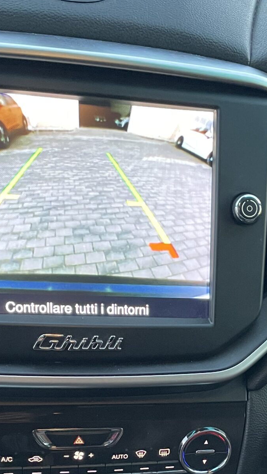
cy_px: 429
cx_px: 227
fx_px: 755
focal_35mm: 60
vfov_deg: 33.1
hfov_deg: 19.8
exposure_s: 1/60
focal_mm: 4.2
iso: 500
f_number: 1.6
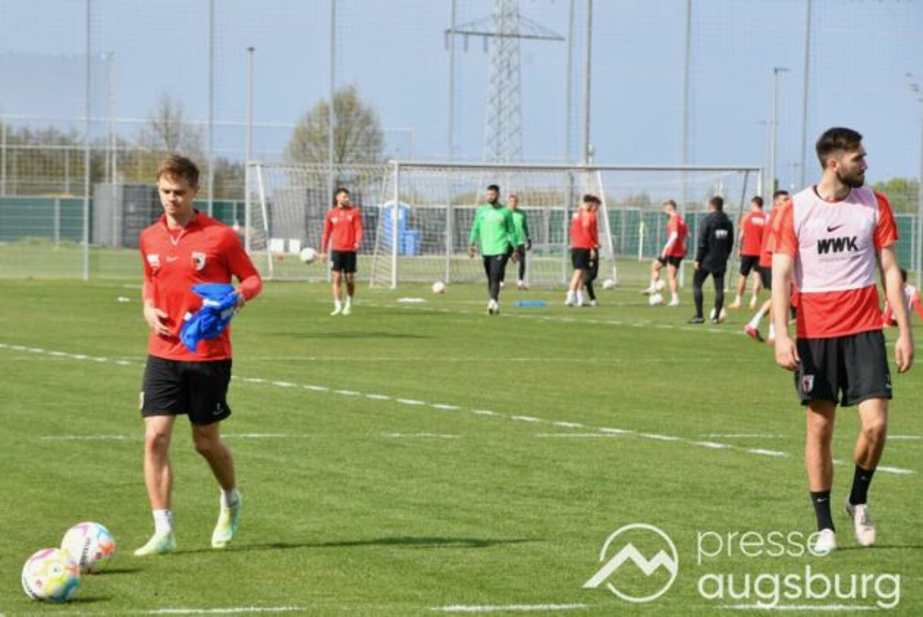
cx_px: 462
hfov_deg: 10.2
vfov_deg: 6.8
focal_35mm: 202
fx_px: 5194
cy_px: 308
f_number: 13
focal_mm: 135
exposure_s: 1/640
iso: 500
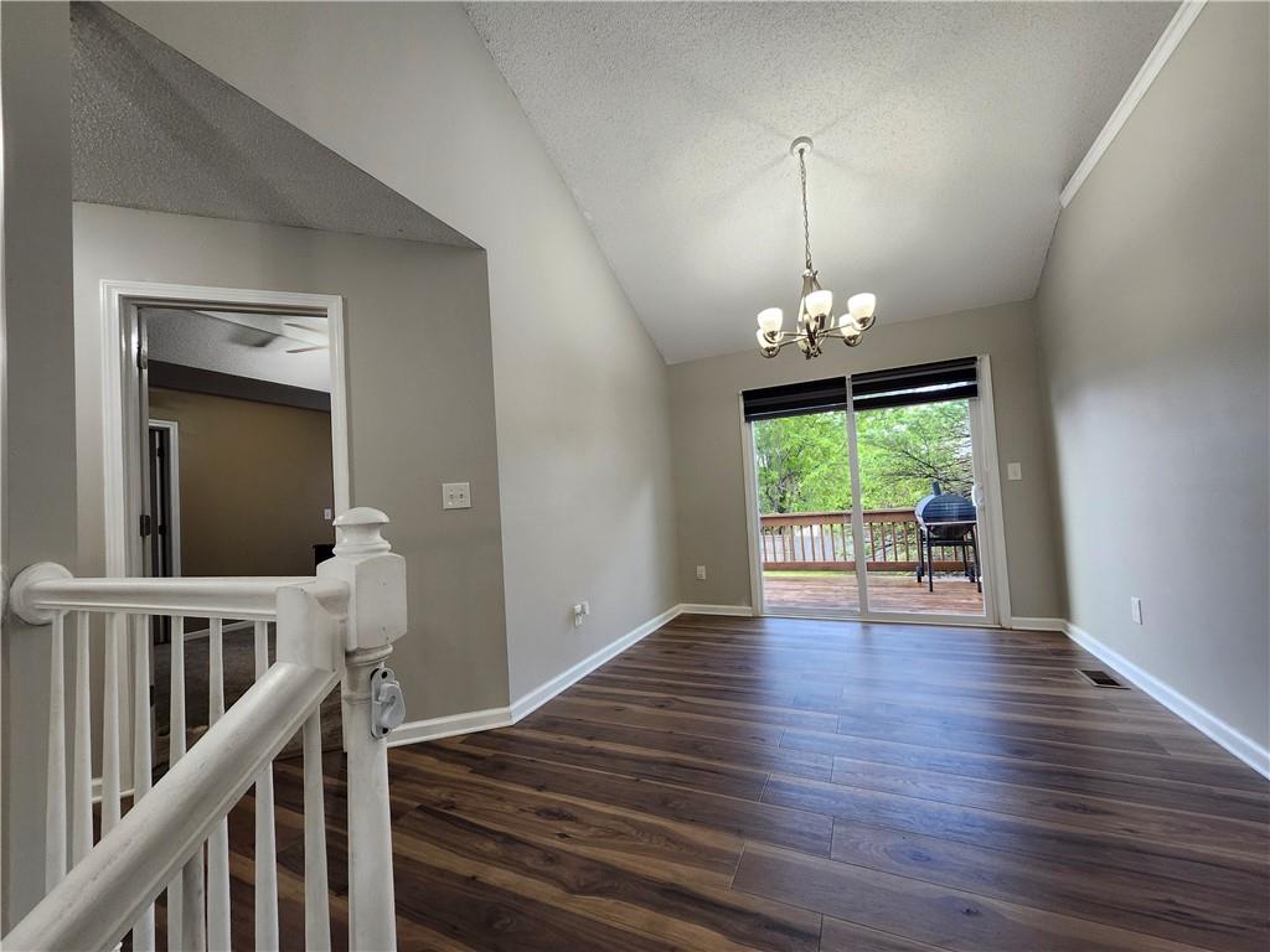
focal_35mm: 13
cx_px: 635
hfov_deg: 106.2
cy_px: 476
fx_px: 477
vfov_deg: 89.9
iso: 100
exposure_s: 1/60
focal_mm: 1.74
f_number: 2.2
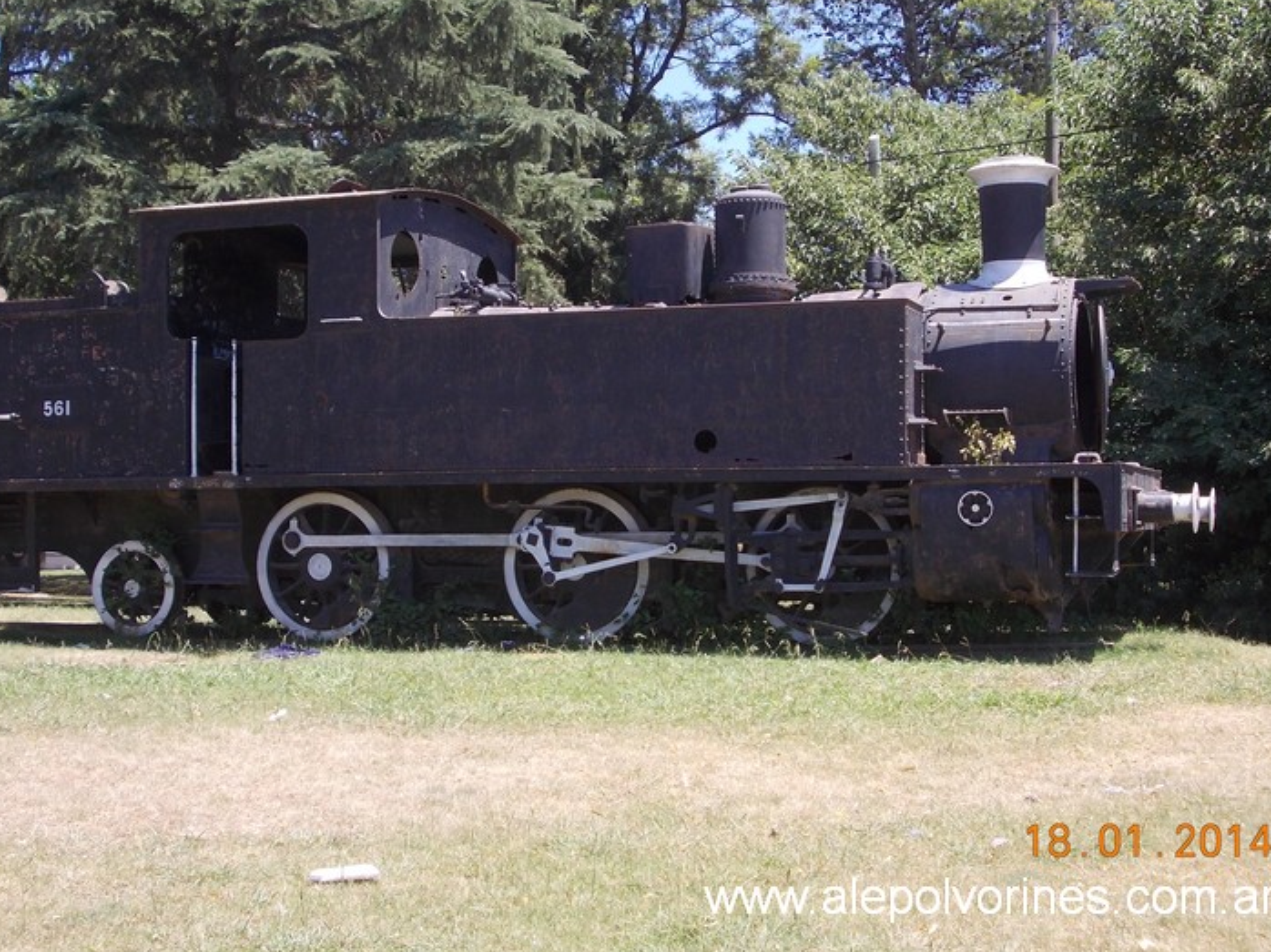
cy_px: 442
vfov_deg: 26.1
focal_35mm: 56
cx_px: 646
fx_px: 2055
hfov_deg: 34.4
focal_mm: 7.2
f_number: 3.6
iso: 80
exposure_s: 1/320
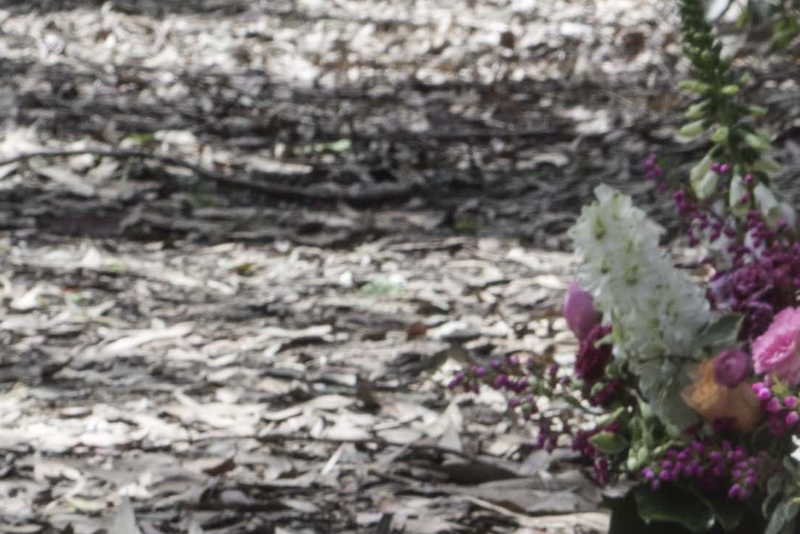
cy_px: 1150
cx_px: 1664
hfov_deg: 7.2
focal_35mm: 275
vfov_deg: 4.9
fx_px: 6112
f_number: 11
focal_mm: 50
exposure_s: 1/125
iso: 400
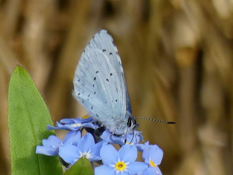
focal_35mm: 600
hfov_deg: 3.3
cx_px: 116
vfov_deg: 2.5
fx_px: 4041
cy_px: 88
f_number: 2.8
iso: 100
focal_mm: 108
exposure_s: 1/1600
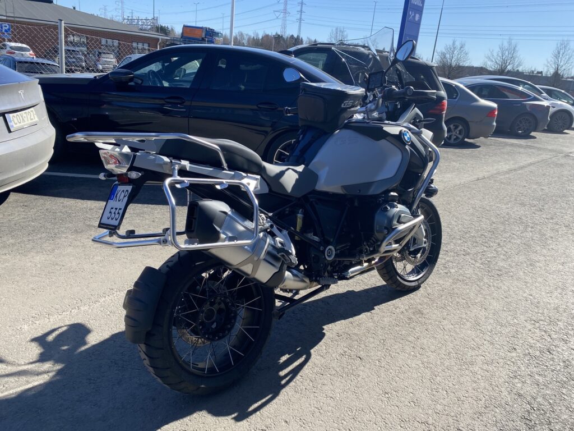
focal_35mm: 26
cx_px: 287
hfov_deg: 67.3
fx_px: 431
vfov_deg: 53.1
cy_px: 216
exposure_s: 1/1330
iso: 32
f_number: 1.8
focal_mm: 4.25
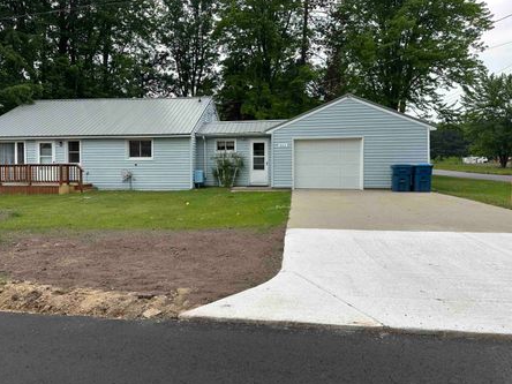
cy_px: 172
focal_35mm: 27
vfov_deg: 51.3
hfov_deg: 65.1
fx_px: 399
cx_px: 228
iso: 80
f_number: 1.78
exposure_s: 1/1721
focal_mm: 6.86
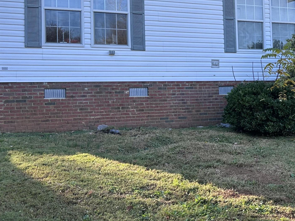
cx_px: 251
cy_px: 86
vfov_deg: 28.5
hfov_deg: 35.8
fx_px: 435
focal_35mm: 51
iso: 80
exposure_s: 1/642
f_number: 1.78
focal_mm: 6.86
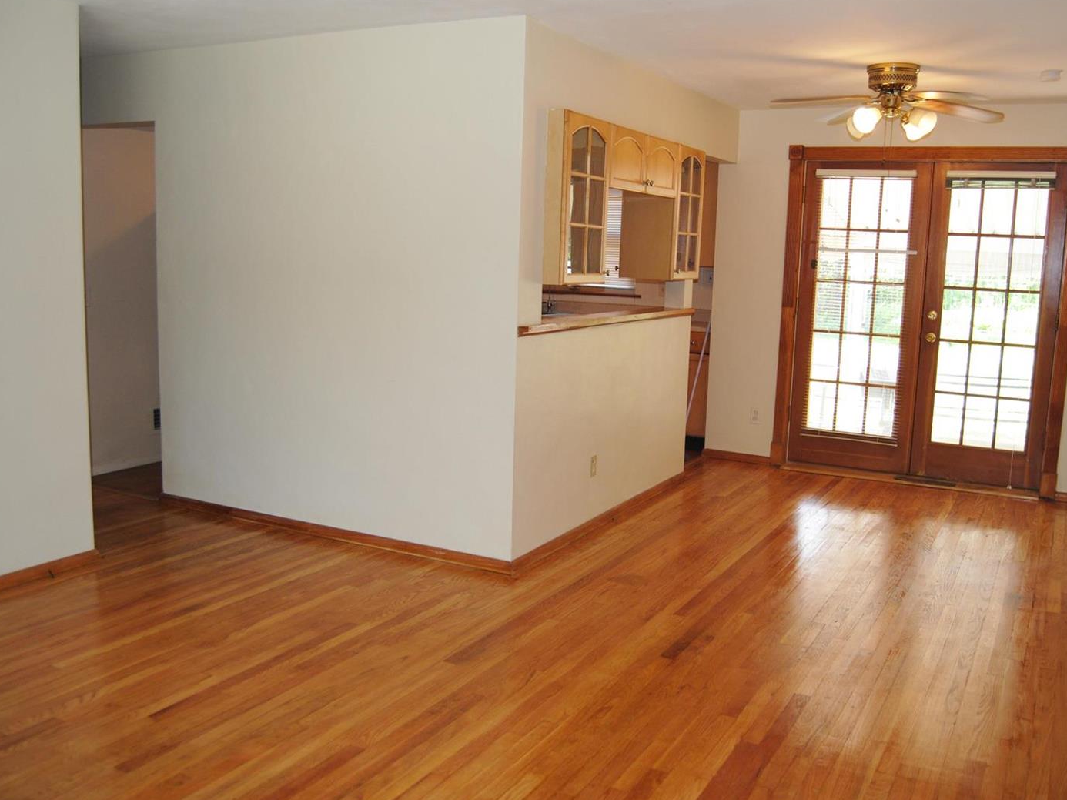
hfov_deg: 59.9
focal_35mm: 30
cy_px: 407
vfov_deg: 46.8
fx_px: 925
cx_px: 568
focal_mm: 18
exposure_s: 1/80
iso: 200
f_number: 3.5
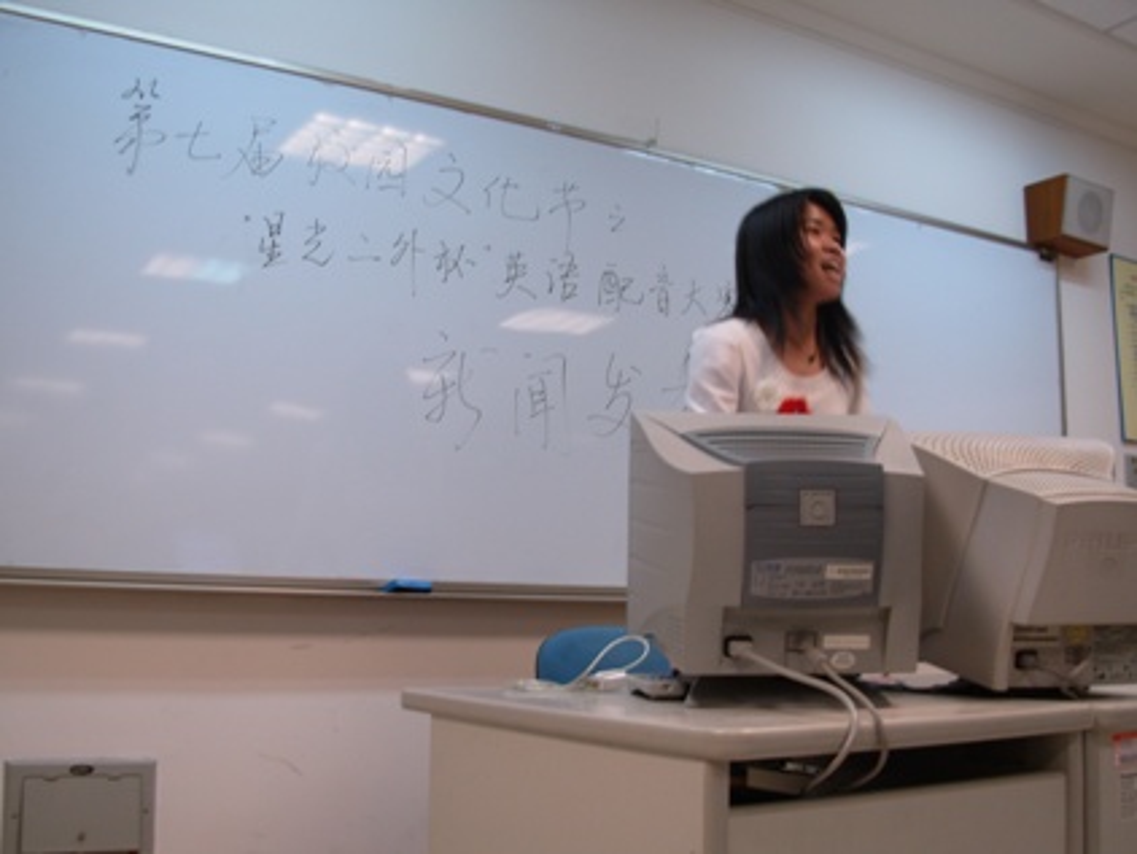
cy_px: 427
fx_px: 1249
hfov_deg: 49.0
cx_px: 568
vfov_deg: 37.8
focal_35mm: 38
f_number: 2.9
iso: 50
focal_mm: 6.3
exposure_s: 1/16.5
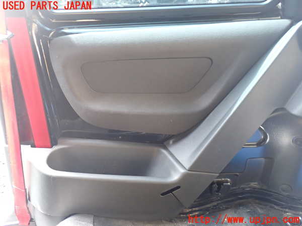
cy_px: 113
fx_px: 262
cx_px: 151
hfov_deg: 60.0
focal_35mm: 30
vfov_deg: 46.8
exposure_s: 1/30
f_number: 2.3
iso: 400
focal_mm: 5.4
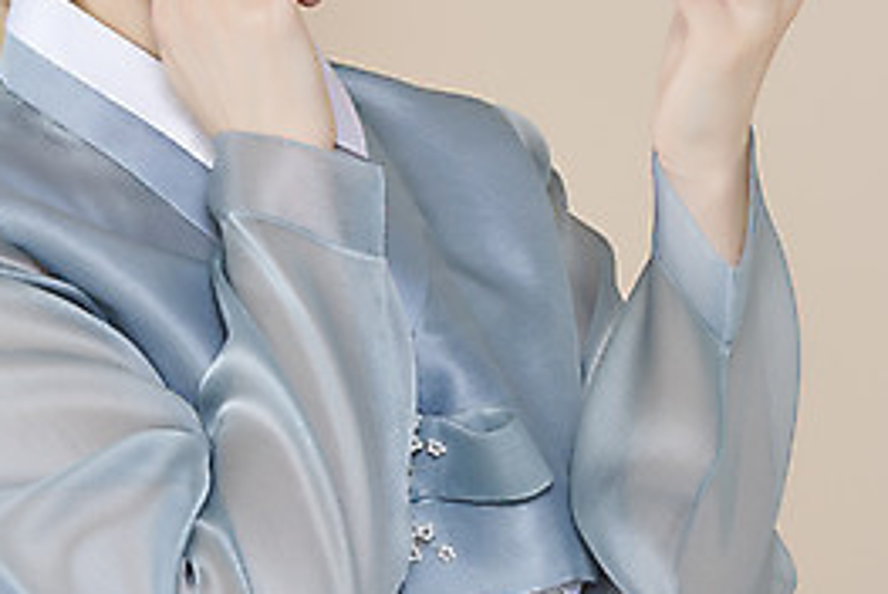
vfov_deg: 5.7
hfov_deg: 8.6
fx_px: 5902
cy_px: -37
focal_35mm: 239
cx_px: 430
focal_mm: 105
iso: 64
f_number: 11
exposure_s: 1/125
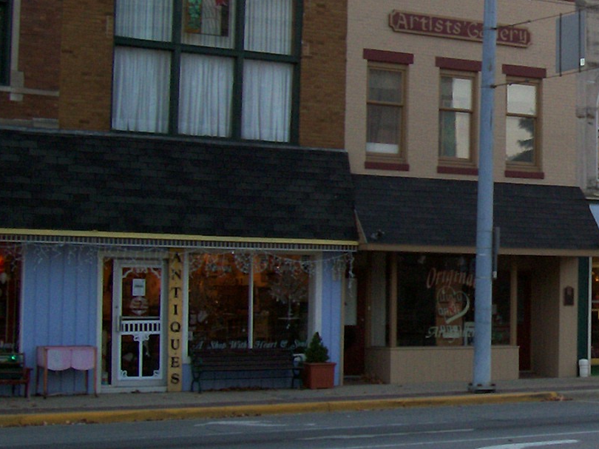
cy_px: 166
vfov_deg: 17.1
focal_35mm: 86
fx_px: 1488
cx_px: 679
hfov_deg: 21.5
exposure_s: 1/64
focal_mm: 5.6
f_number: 2.7
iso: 80
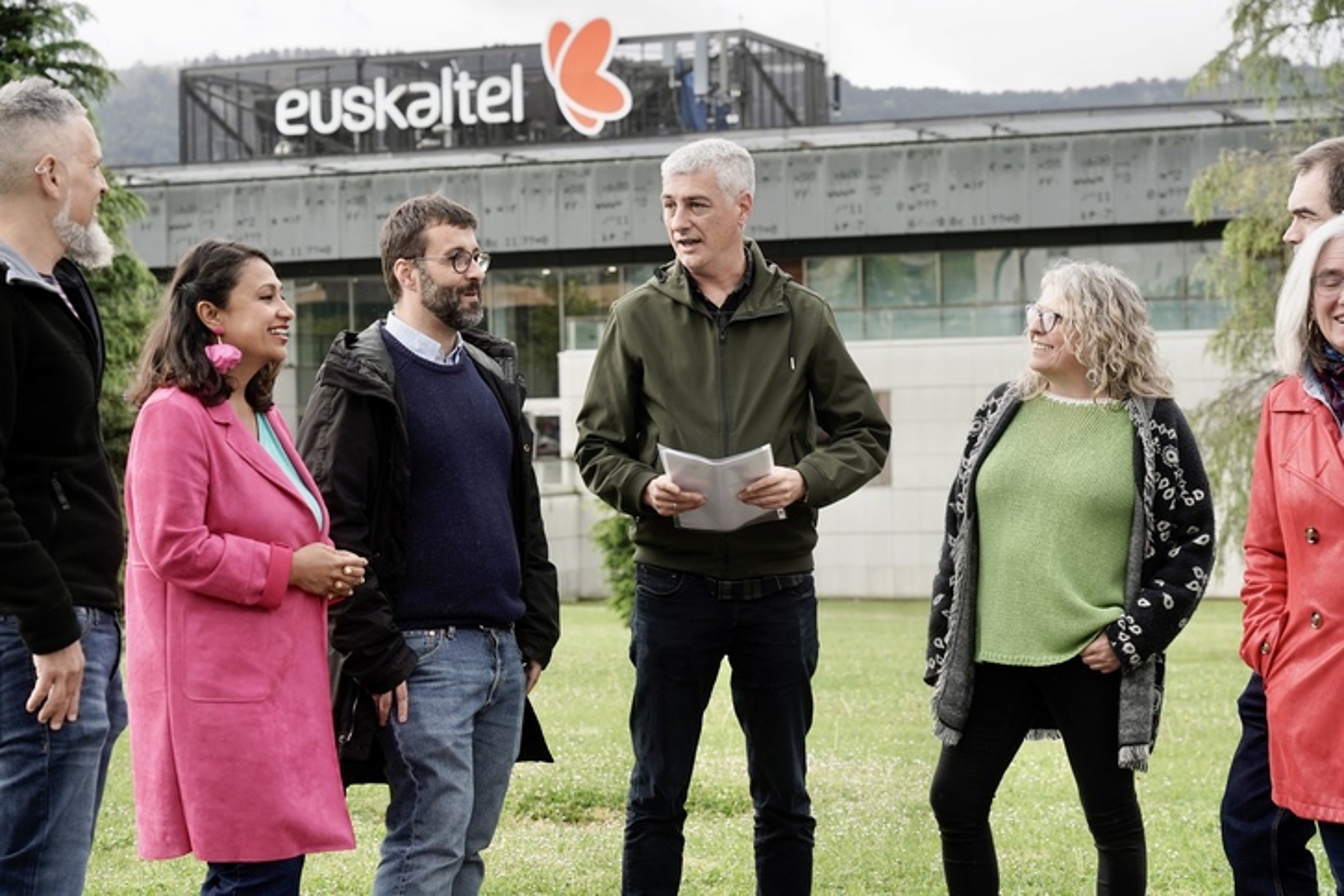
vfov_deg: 16.9
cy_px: 448
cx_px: 672
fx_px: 3024
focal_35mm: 81
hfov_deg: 25.1
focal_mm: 81
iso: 400
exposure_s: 1/400
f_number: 6.3
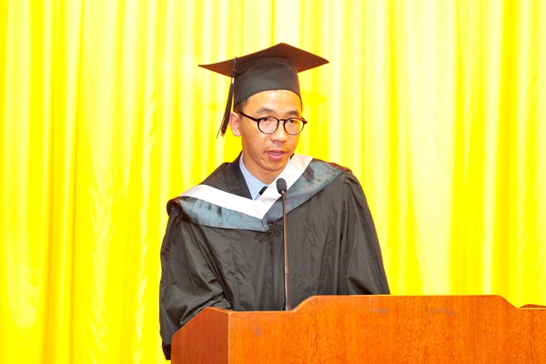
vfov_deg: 19.5
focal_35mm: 70
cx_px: 273
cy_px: 182
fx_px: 1062
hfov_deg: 28.8
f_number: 3.5
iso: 800
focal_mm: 70
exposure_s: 1/125
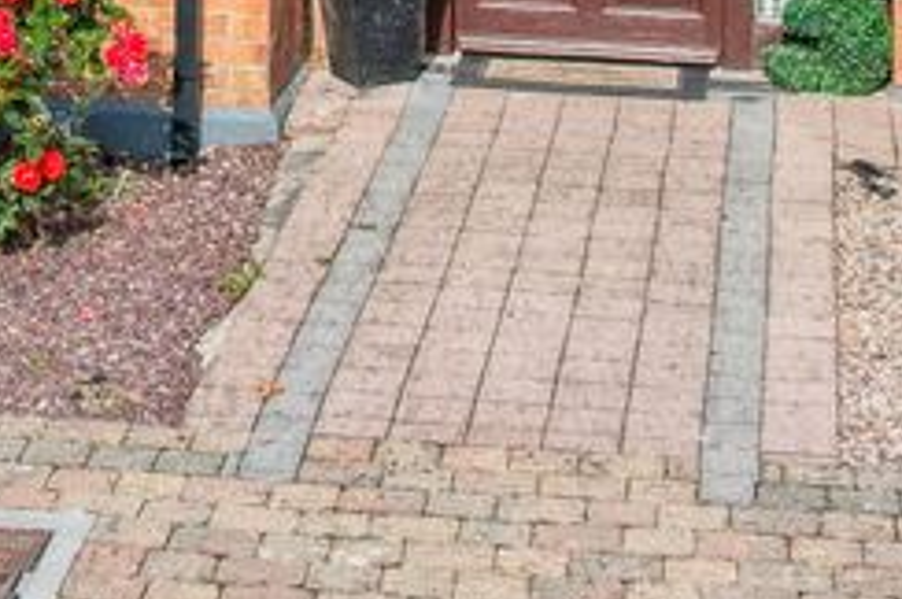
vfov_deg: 9.6
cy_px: -743
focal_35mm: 130
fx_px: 3253
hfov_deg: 15.4
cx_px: -89
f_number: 2.8
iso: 150
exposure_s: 1/2000
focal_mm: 8.4
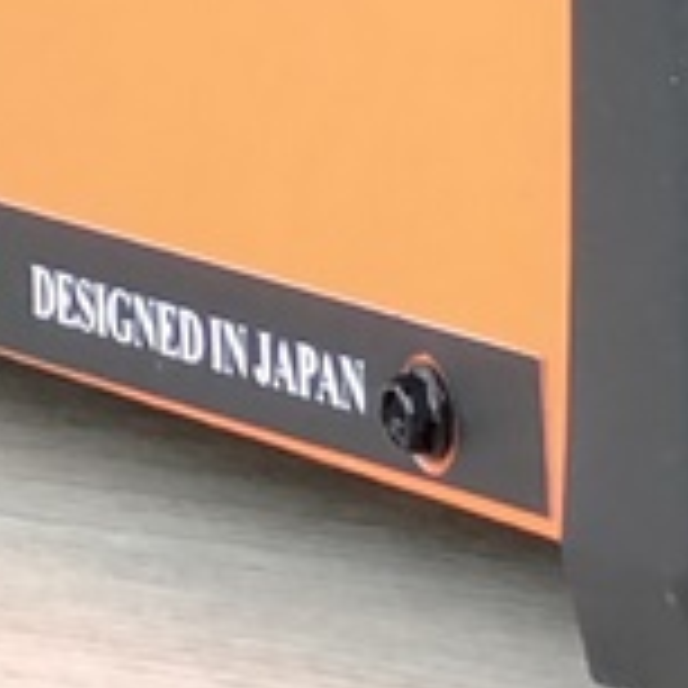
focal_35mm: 474
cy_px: -1084
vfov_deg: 3.6
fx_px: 10658
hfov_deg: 3.6
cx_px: 2271
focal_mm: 6.6
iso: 25
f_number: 2.8
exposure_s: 1/40
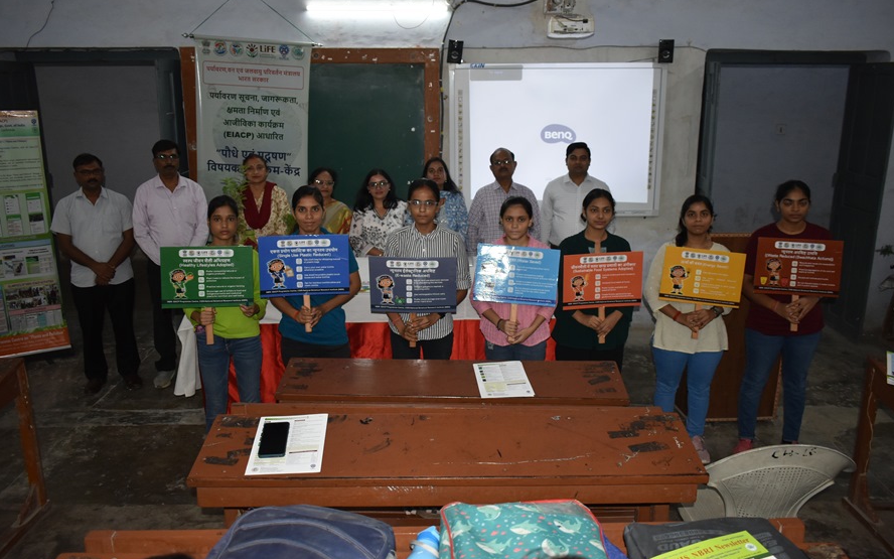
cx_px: 449
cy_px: 275
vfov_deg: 40.6
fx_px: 755
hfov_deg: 61.2
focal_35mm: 31
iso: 900
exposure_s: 1/125
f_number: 3.5
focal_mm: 20
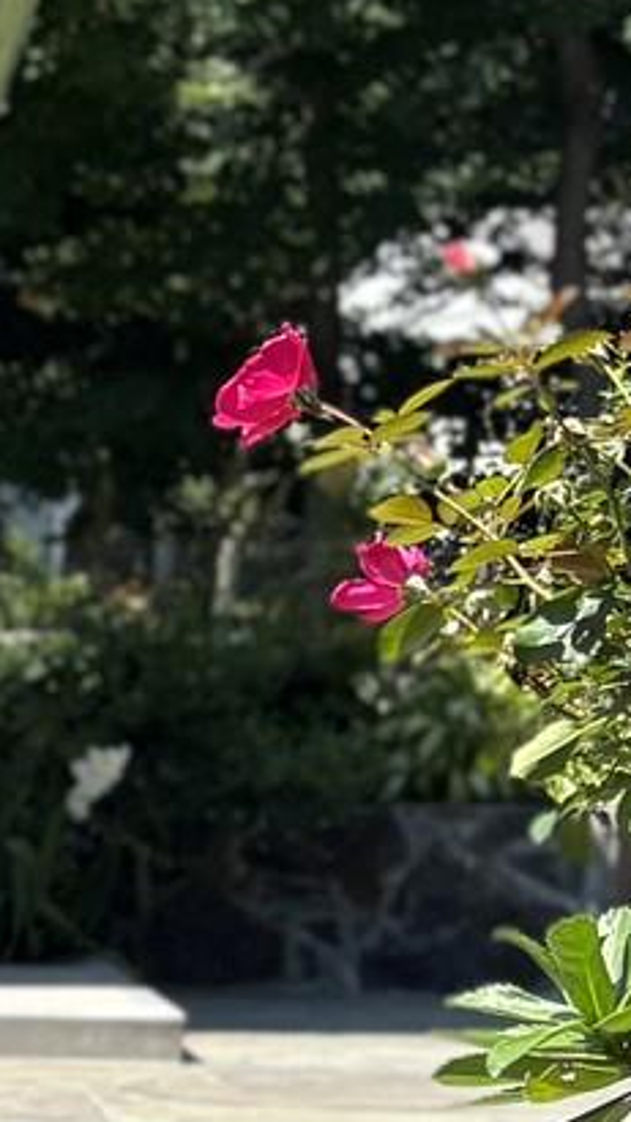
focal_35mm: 141
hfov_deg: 6.8
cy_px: 1283
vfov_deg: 14.8
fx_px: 4197
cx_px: -1885
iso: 50
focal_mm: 5.96
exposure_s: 1/1751
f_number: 1.6
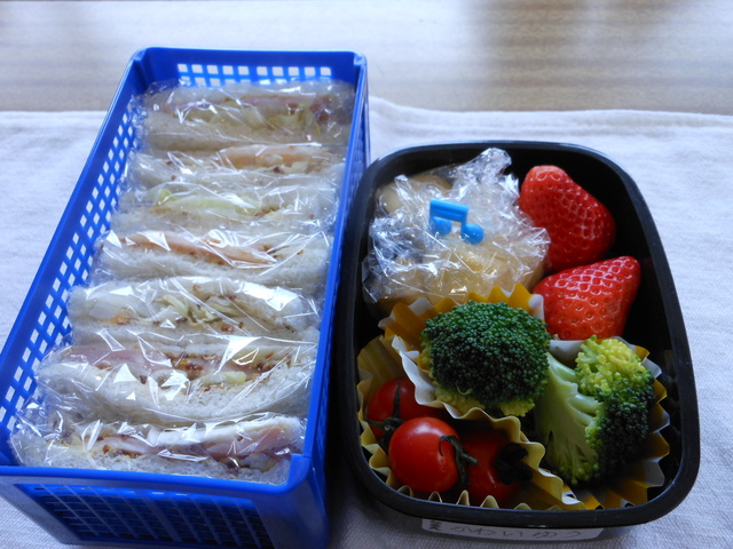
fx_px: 699
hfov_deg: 55.4
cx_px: 366
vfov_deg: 42.9
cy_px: 274
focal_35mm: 33
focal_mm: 5.9
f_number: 4
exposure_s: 1/30
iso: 160
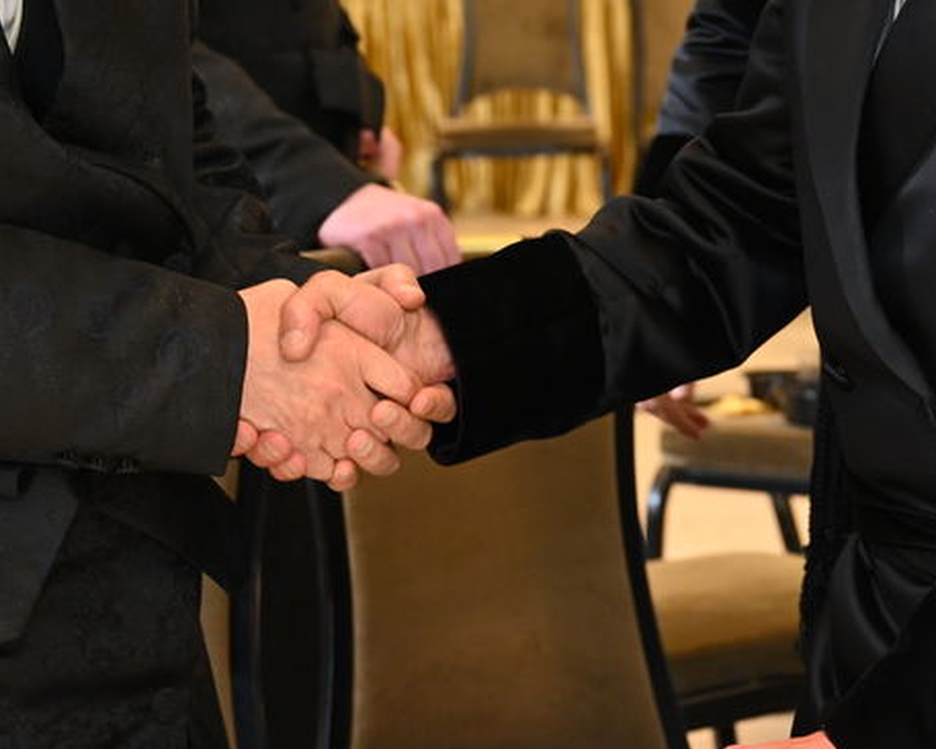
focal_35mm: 138
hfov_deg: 14.0
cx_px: 512
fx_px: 3825
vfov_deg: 11.0
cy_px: -126
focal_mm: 48
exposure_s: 1/200
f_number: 4.5
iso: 1250
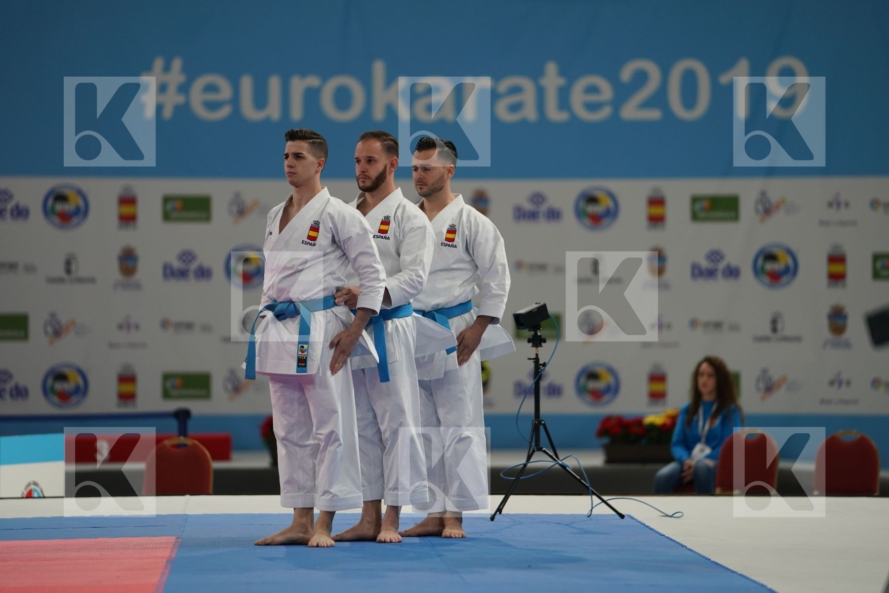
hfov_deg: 10.3
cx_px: 444
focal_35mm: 200
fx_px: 4939
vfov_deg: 6.9
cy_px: 296
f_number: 2.8
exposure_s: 1/500
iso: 800
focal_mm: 200
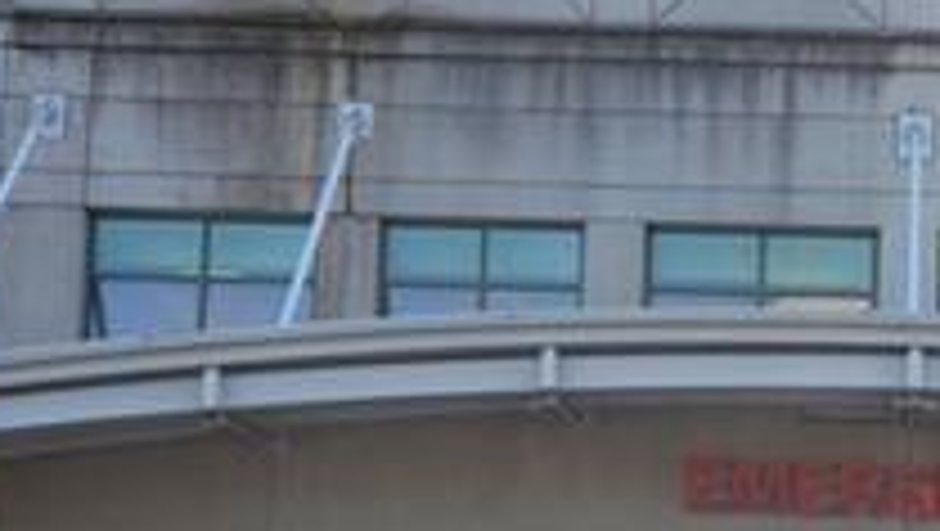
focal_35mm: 127
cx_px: 877
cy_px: 320
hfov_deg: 16.6
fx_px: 3168
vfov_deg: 9.6
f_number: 6.3
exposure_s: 1/160
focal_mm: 22
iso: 100
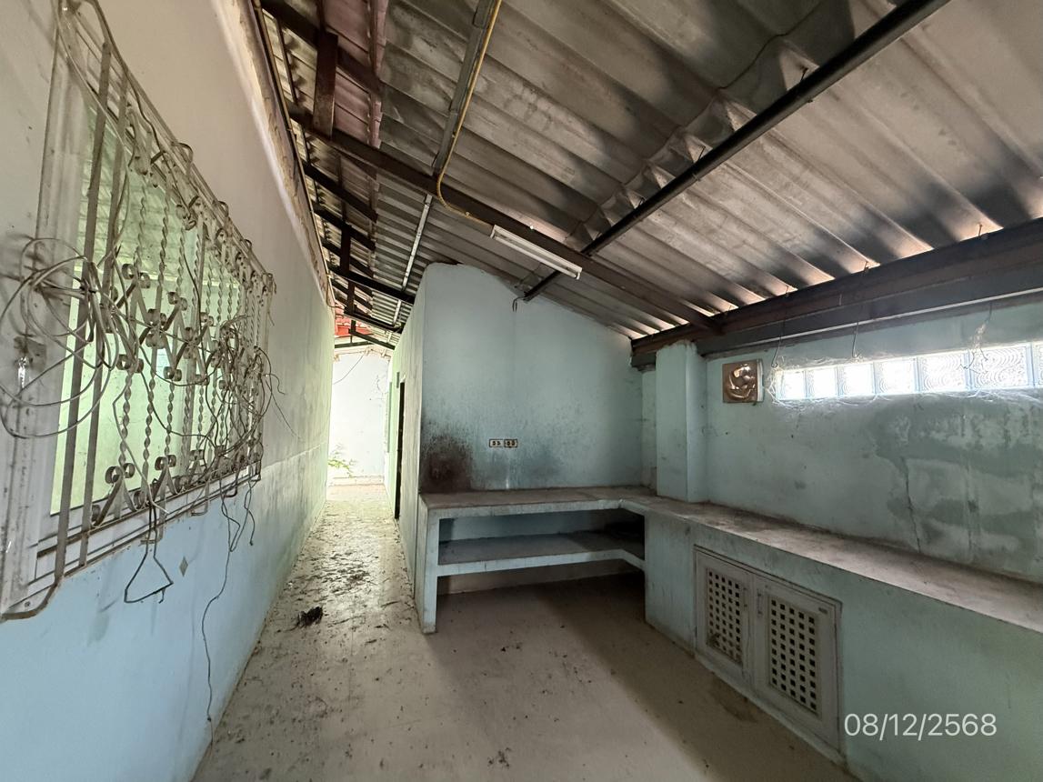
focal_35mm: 14
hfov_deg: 102.1
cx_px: 522
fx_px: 422
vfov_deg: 85.7
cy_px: 391
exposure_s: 1/60
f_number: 2.2
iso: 500
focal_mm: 2.22
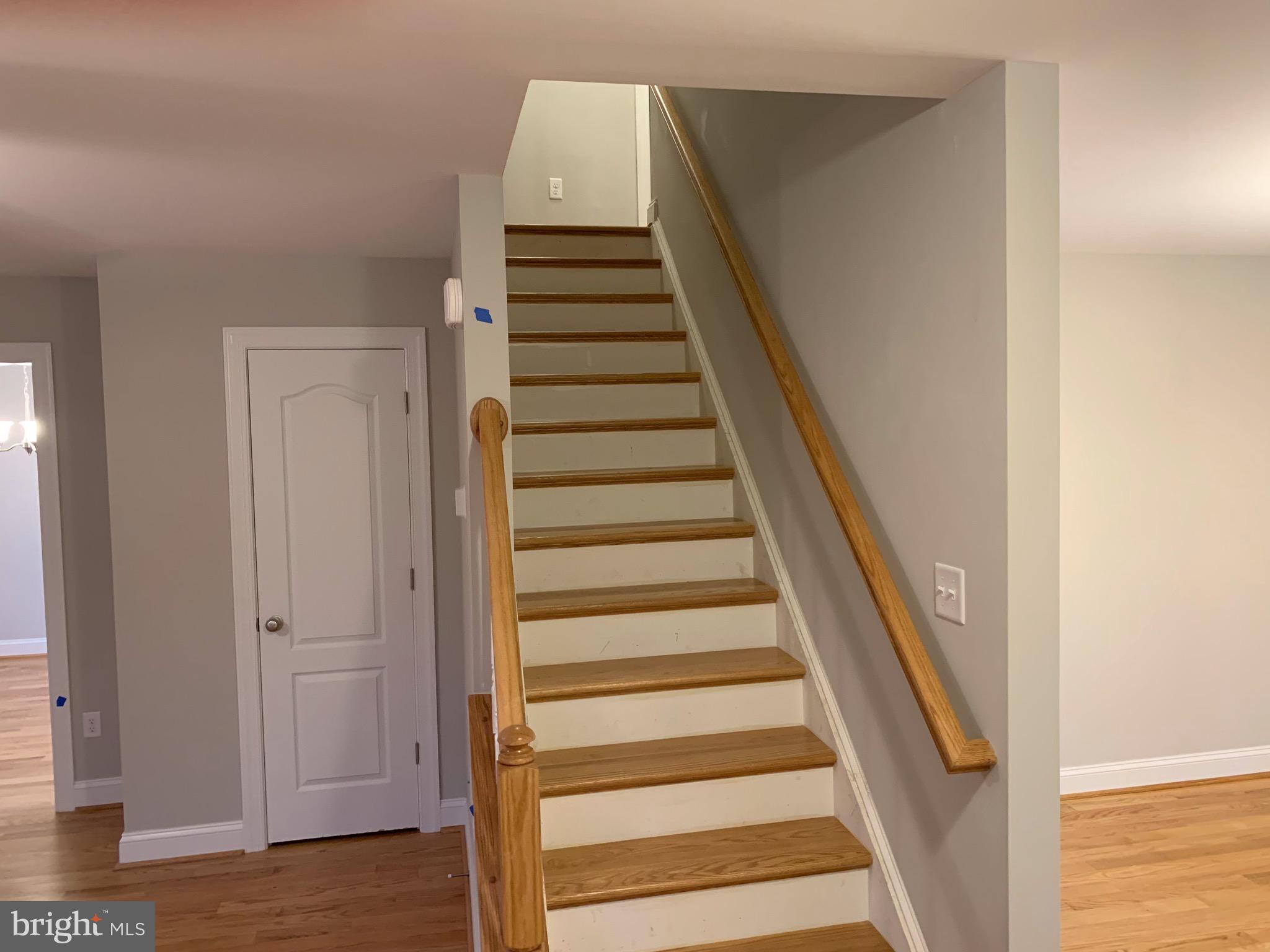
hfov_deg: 67.3
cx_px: 635
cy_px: 476
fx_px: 954
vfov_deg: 53.1
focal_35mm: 26
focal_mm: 4.25
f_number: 1.8
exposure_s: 1/60
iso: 250
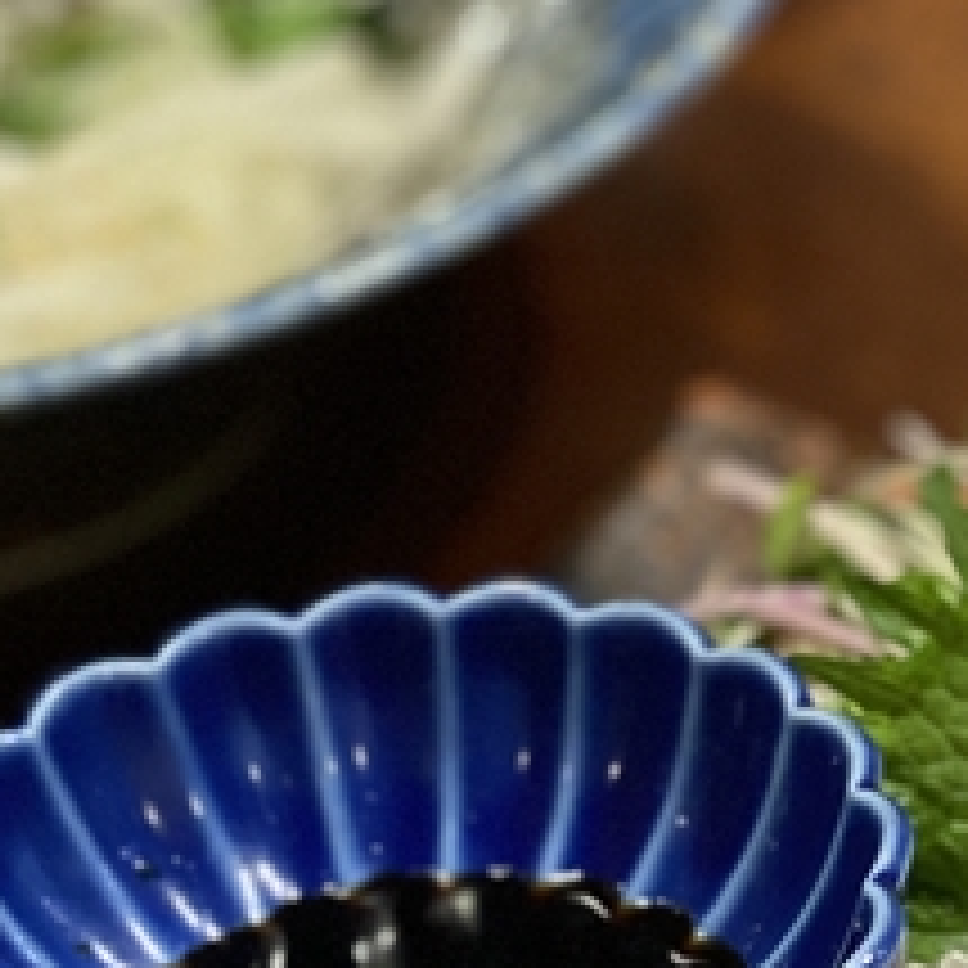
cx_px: 1218
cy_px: 518
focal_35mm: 172
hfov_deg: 10.0
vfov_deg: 10.2
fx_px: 5442
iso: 160
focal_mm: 6
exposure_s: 1/40
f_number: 2
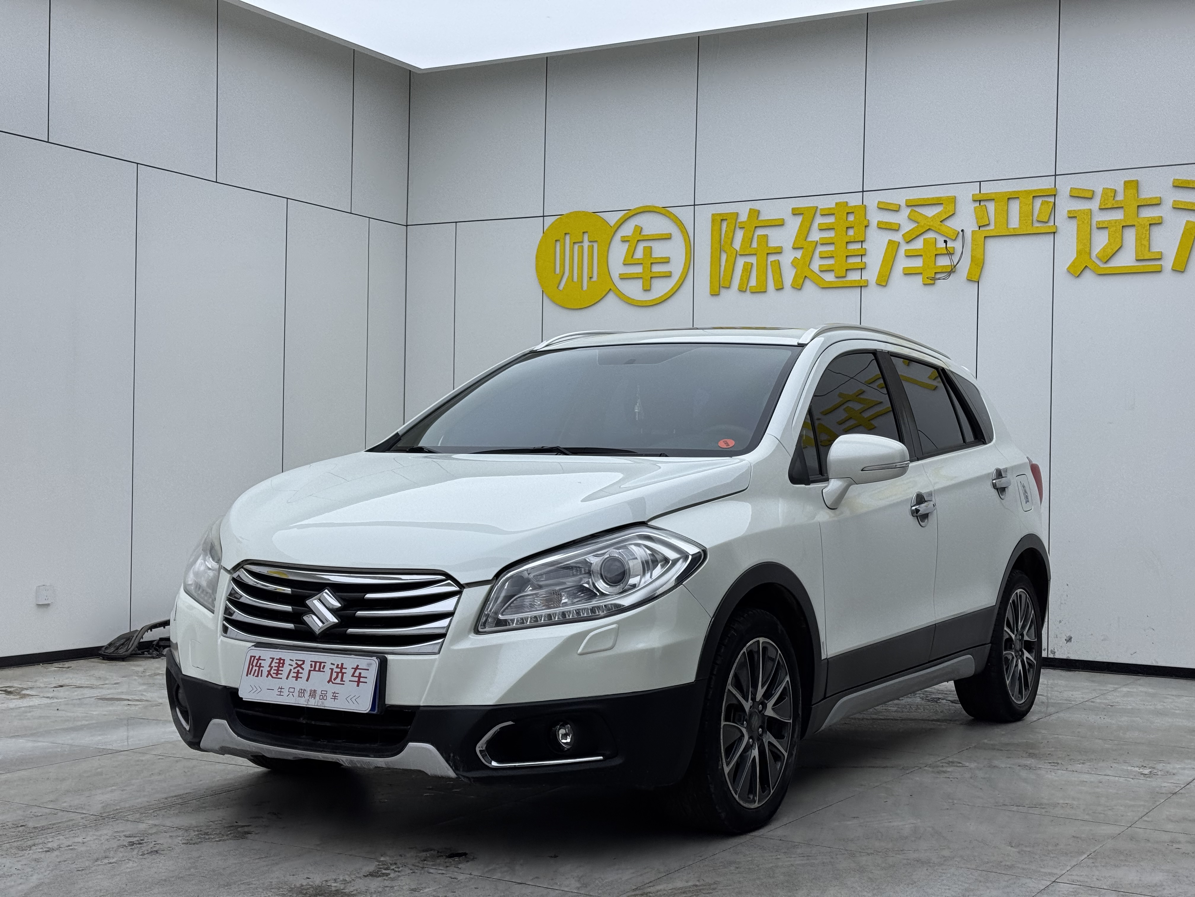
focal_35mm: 48
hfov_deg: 39.7
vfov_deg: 30.3
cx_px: 598
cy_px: 448
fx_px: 1657
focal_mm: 6.76
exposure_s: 1/633
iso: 64
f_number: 1.78
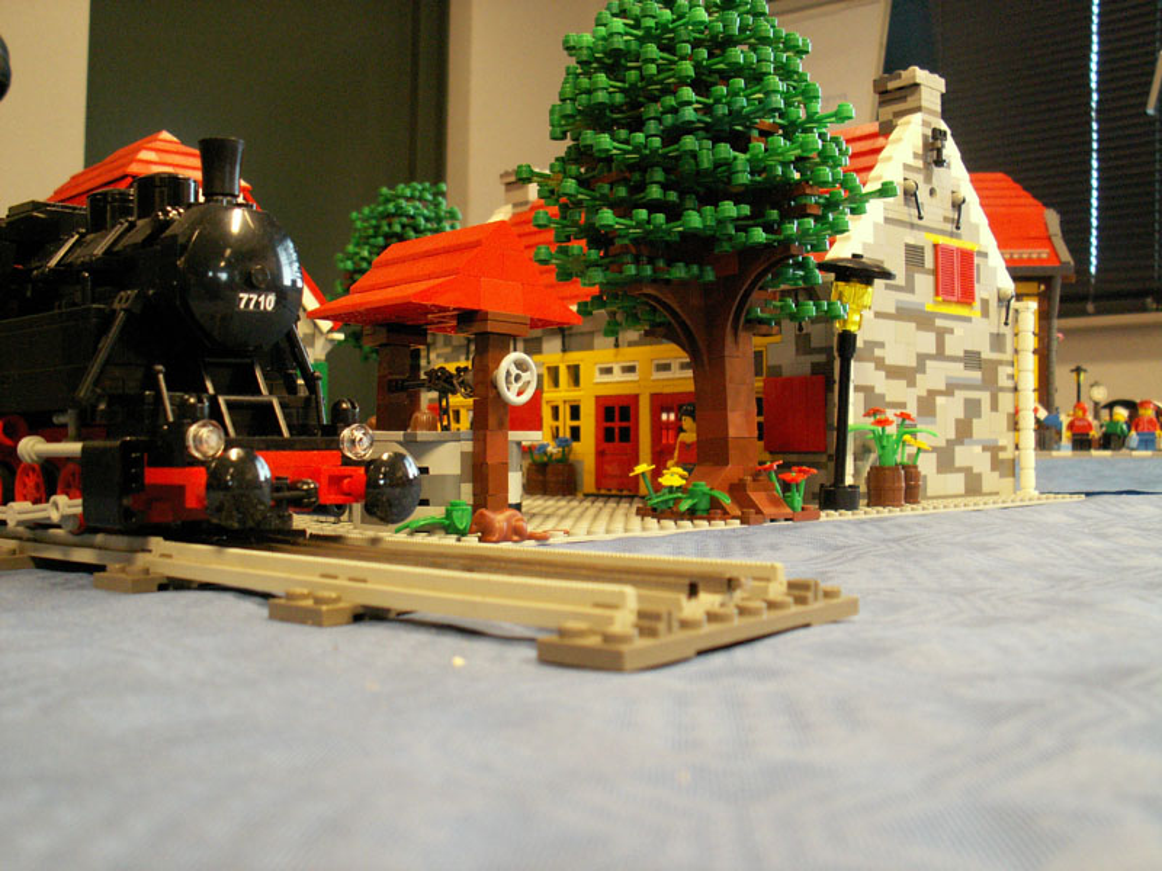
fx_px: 1208
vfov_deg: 39.7
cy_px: 436
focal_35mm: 36
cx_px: 581
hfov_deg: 51.4
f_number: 2.8
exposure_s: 1/4
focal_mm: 6.05
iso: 160
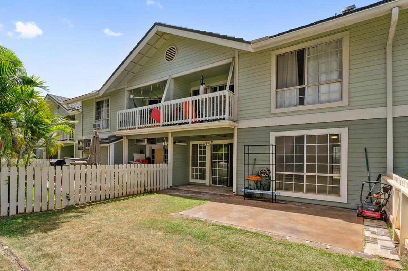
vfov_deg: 64.2
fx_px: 215
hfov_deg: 86.4
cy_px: 155
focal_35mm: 19
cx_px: 176
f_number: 9
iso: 200
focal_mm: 14
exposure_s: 1/320
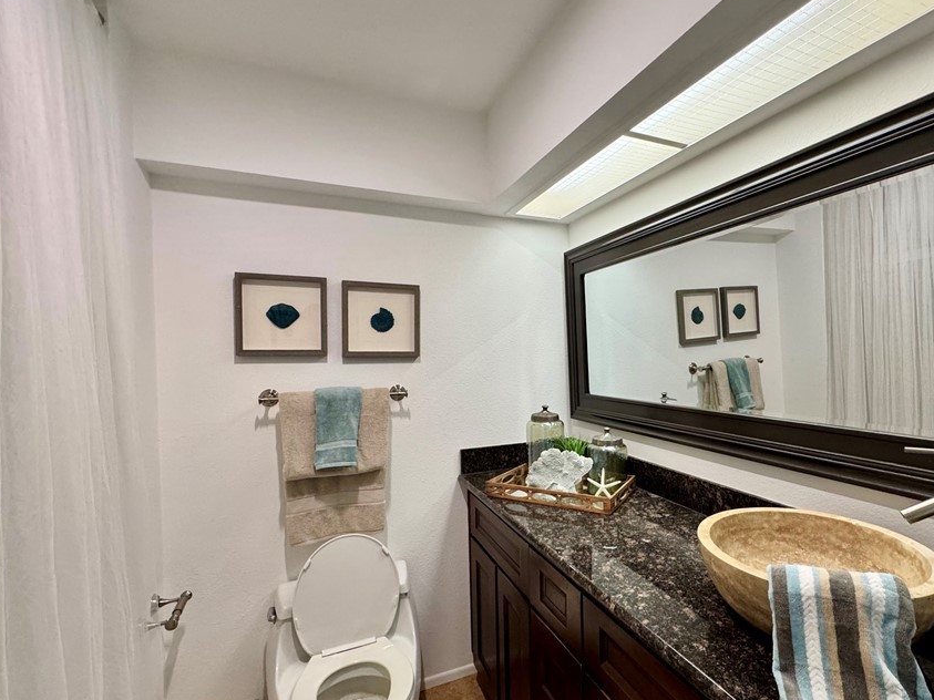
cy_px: 364
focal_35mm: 17
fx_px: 459
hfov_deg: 90.4
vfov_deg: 74.7
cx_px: 535
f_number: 2.2
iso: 250
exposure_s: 1/120
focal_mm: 2.22
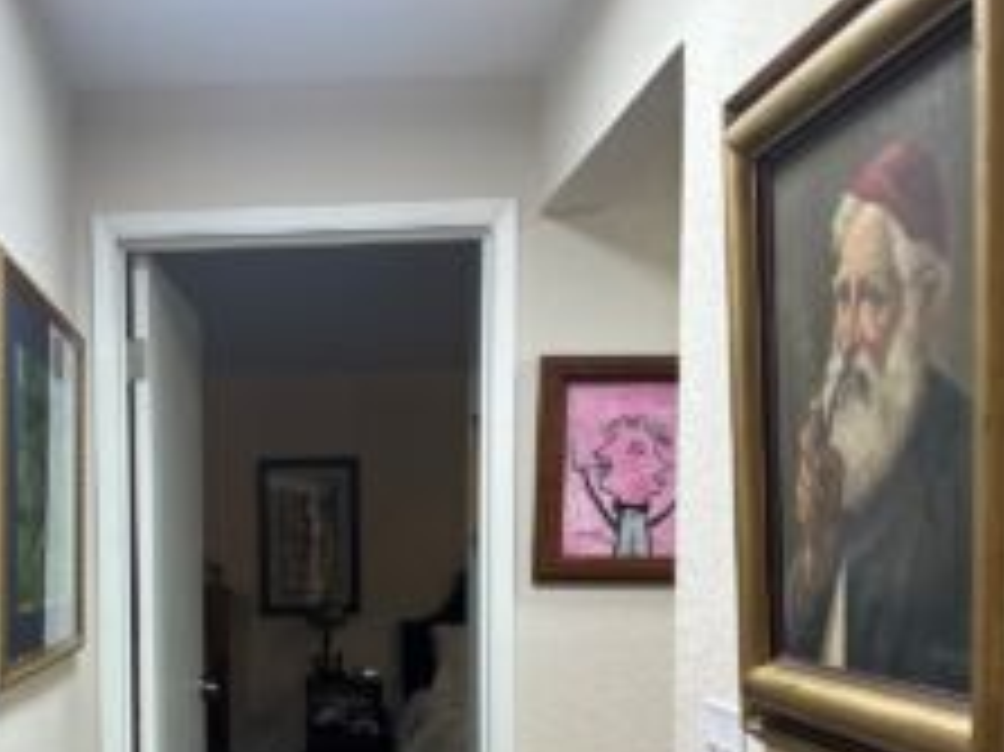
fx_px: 1246
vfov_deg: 32.5
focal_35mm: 43
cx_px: 198
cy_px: 621
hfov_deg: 41.9
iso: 200
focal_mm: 6.86
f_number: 1.78
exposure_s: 1/120
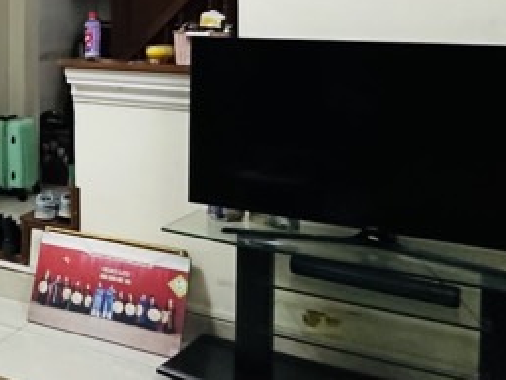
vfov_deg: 25.1
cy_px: 20
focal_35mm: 56
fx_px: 819
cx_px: -271
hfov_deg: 25.2
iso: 320
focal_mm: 2.22
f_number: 2.2
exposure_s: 1/50
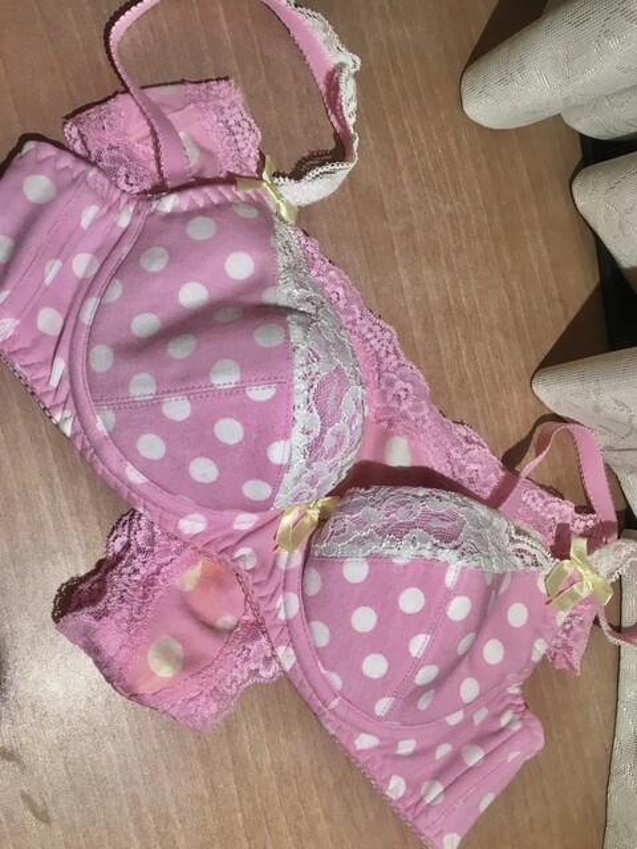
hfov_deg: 48.2
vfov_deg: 61.7
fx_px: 712
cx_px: 318
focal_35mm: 29
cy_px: 424
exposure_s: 1/30
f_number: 2.2
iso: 32
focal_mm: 4.15
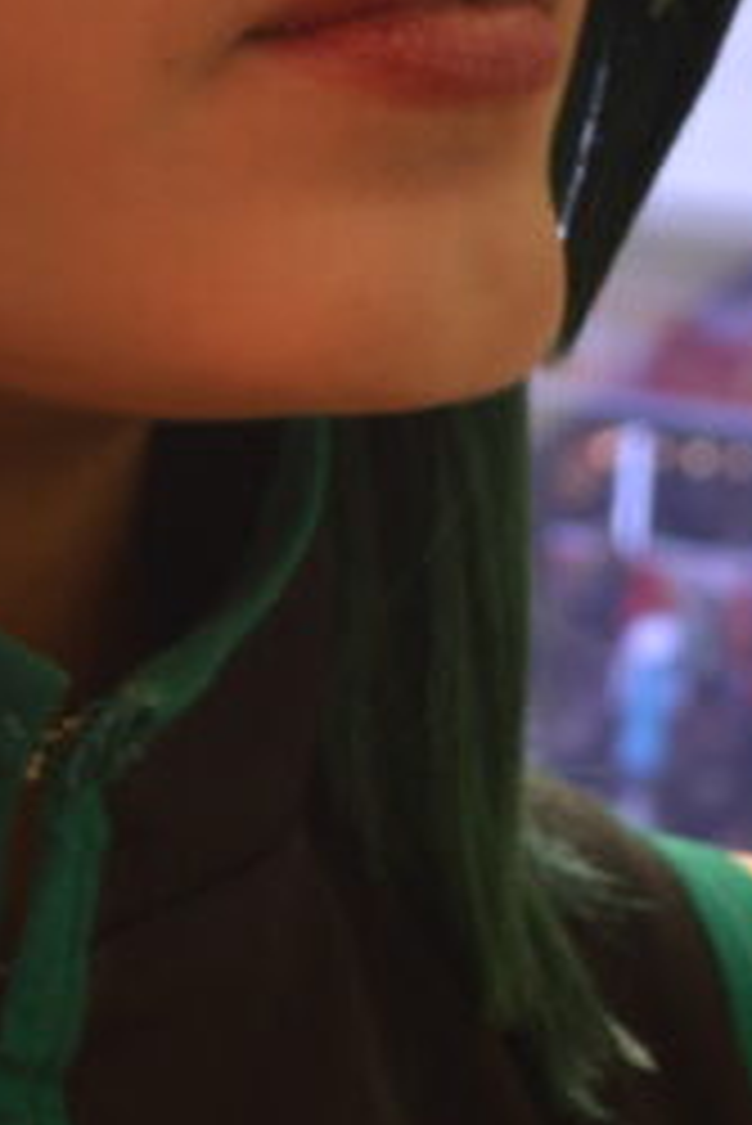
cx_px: 315
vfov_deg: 12.4
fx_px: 5194
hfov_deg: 8.3
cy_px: 425
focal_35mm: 166
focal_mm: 24
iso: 100
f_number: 5.6
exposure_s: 1/20
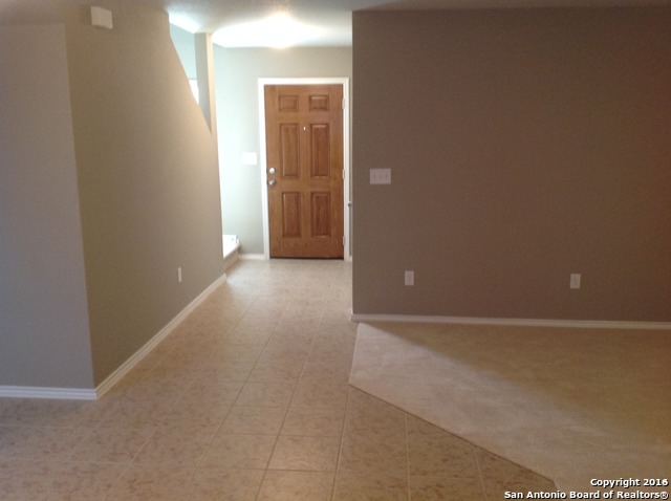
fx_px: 677
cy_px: 250
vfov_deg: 40.6
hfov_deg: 52.7
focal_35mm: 35
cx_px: 336
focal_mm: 4.28
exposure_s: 1/15
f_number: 2.4
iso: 125
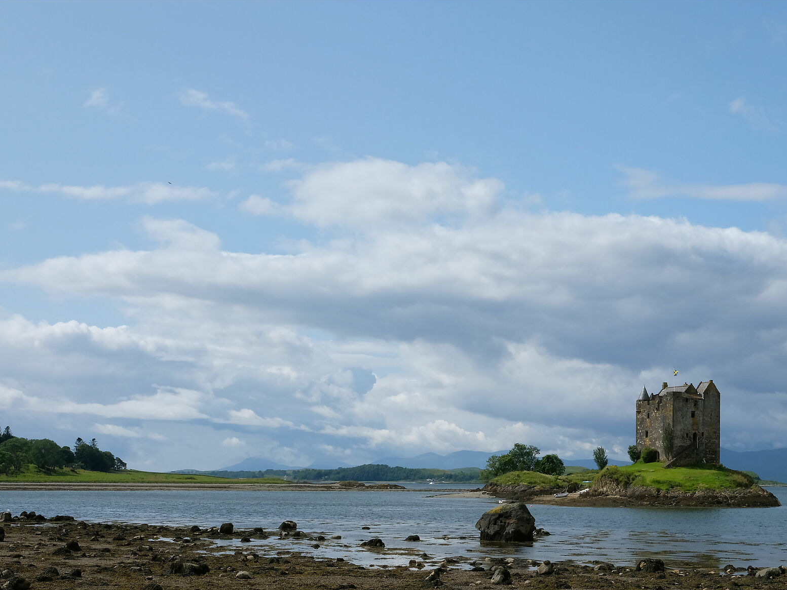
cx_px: 600
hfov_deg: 35.9
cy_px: 404
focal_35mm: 52
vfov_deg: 27.8
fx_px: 1182
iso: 640
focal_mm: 23
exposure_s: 1/1000
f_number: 11
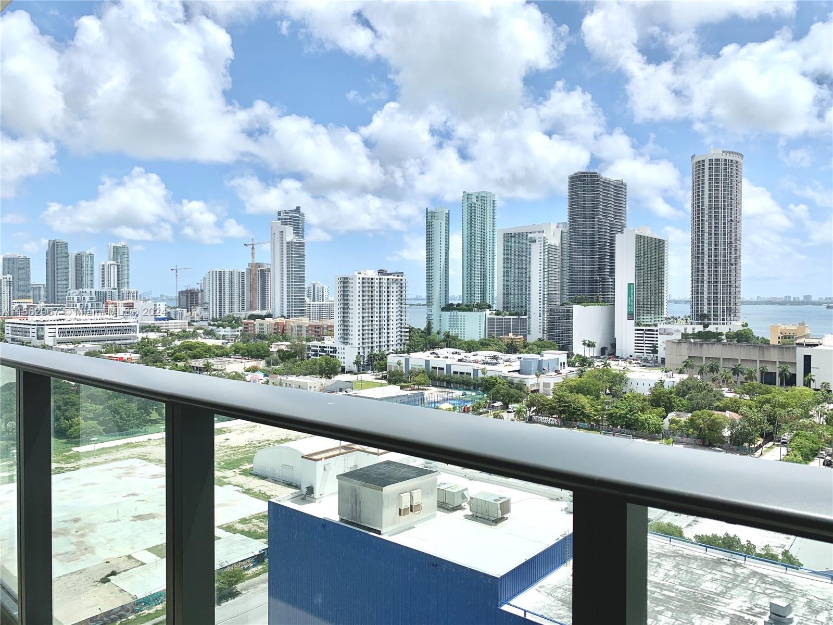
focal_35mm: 26
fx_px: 626
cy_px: 312
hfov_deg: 67.3
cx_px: 416
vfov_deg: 53.1
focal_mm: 4.25
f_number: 1.8
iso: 25
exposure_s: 1/4274
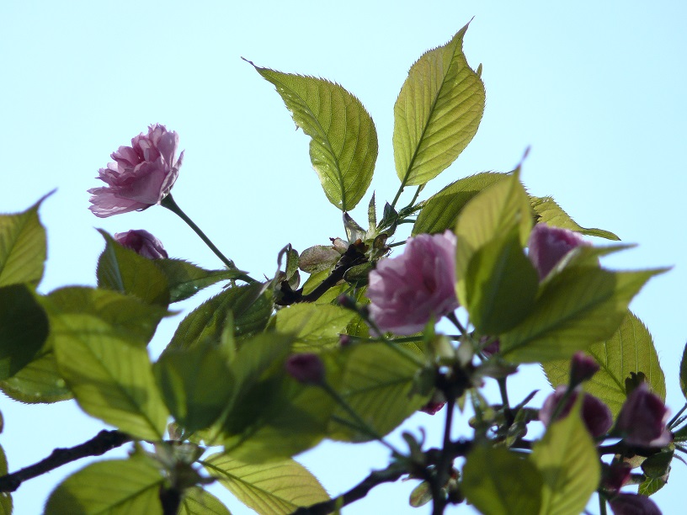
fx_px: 8097
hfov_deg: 4.9
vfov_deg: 3.6
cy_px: 258
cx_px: 344
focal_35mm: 408
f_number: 3.6
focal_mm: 77.2
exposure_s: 1/250
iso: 100
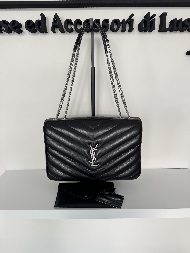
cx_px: 95
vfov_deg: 71.6
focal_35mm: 24
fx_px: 176
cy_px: 126
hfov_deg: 56.8
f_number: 1.78
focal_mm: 6.76
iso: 80
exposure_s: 1/121
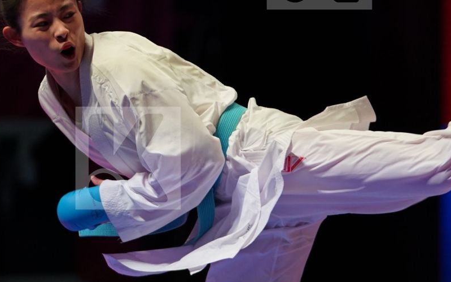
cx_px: 319
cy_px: 158
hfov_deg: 6.2
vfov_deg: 3.9
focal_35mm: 340
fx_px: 4178
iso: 1250
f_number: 2.8
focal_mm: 148
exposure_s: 1/1000
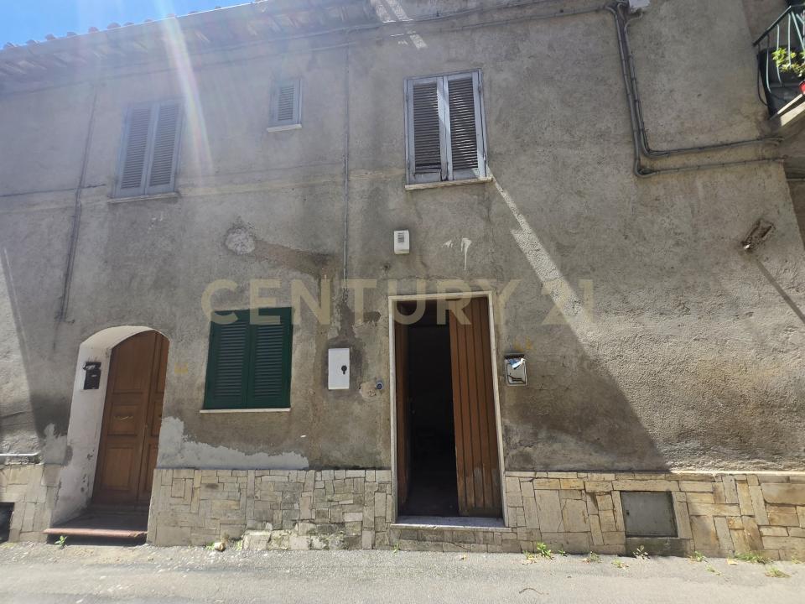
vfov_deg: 89.9
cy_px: 302
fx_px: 302
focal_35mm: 13
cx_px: 402
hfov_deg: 106.2
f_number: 2.2
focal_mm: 1.7
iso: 25
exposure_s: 1/588
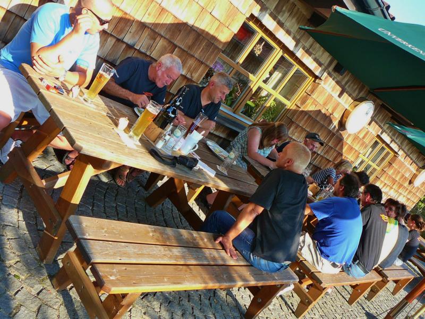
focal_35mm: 35
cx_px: 212
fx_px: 430
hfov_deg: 52.6
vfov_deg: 40.7
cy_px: 160
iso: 80
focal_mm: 5.2
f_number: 2.8
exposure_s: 1/125
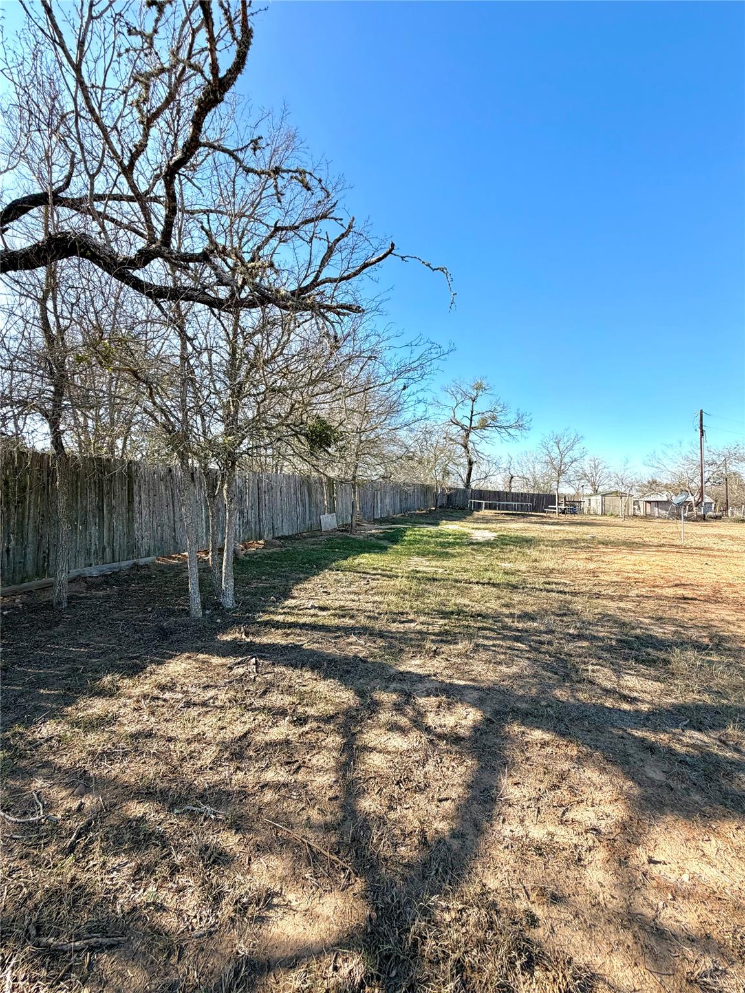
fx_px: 402
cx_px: 372
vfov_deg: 102.1
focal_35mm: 14
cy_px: 496
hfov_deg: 85.7
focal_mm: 2.22
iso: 40
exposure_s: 1/658
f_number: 2.2
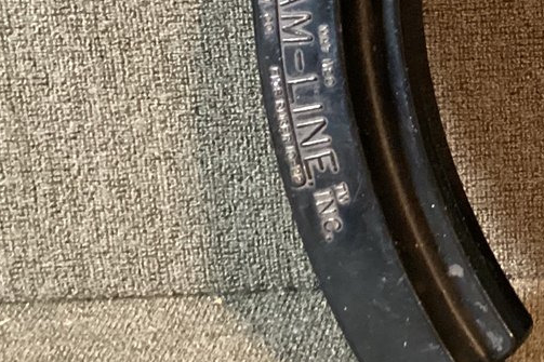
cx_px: 718
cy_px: -70
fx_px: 1465
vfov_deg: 13.7
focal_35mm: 97
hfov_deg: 19.3
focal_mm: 3.3
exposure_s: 1/30
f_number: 2.4
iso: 500
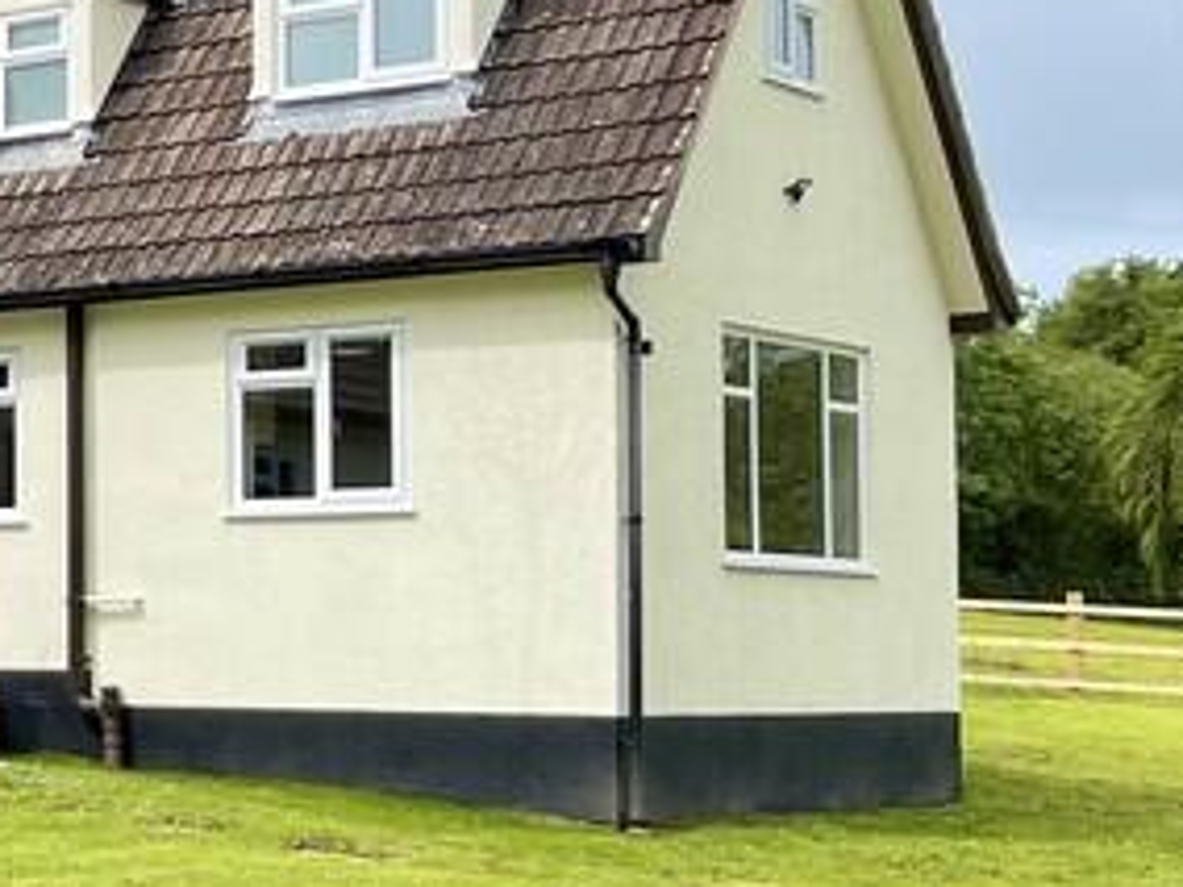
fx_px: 3076
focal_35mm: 90
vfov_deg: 16.4
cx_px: -854
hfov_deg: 18.0
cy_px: 479
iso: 32
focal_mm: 5.1
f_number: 1.6
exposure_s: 1/2786
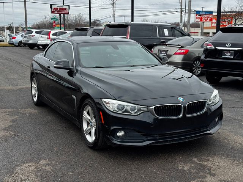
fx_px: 337
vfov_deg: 30.3
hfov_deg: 39.7
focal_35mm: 48
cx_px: 122
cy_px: 91
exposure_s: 1/1869
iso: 64
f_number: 1.78
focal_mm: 6.76
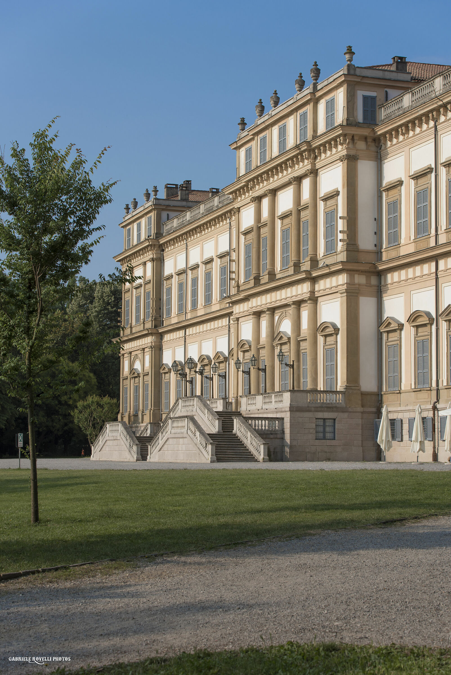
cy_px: 338
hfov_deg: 19.5
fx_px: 1314
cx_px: 226
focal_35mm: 70
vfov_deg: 28.8
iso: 100
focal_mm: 70
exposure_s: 1/640
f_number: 7.1
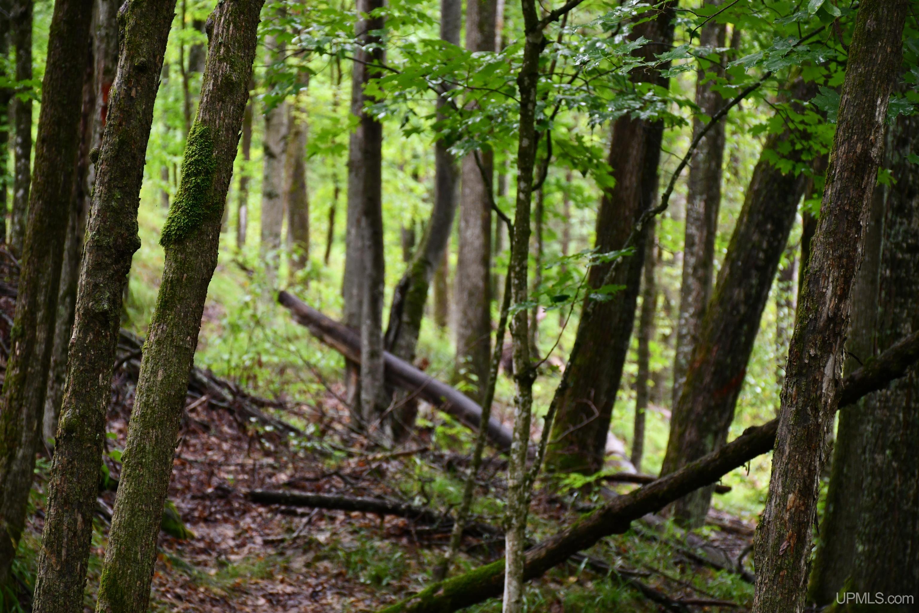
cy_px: 306
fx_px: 3063
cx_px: 460
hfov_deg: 17.1
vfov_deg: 11.4
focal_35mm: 120
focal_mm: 80
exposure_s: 1/125
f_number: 5.3
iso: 1000
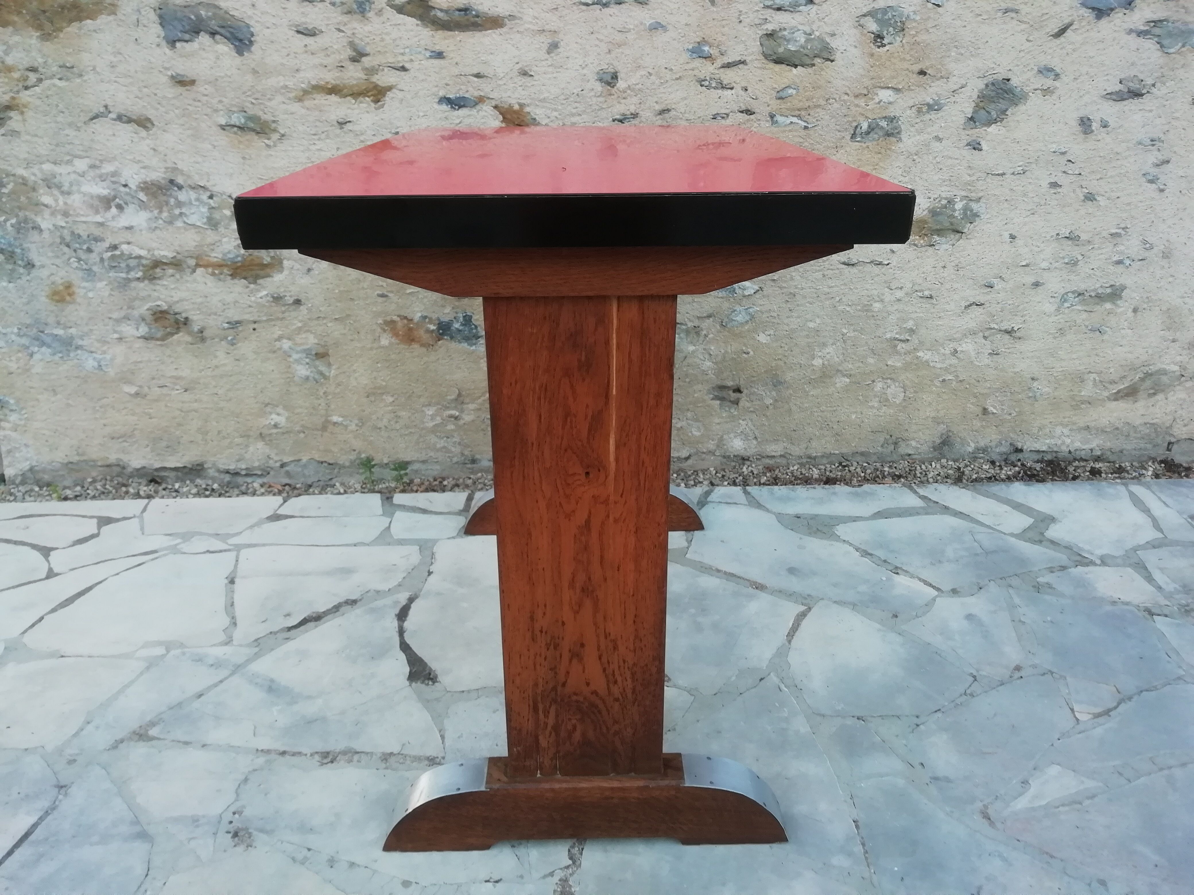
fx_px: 897
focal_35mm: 26
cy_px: 448
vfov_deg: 53.1
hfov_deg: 67.3
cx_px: 597
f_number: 2.2
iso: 80
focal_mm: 3.46
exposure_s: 1/33.3
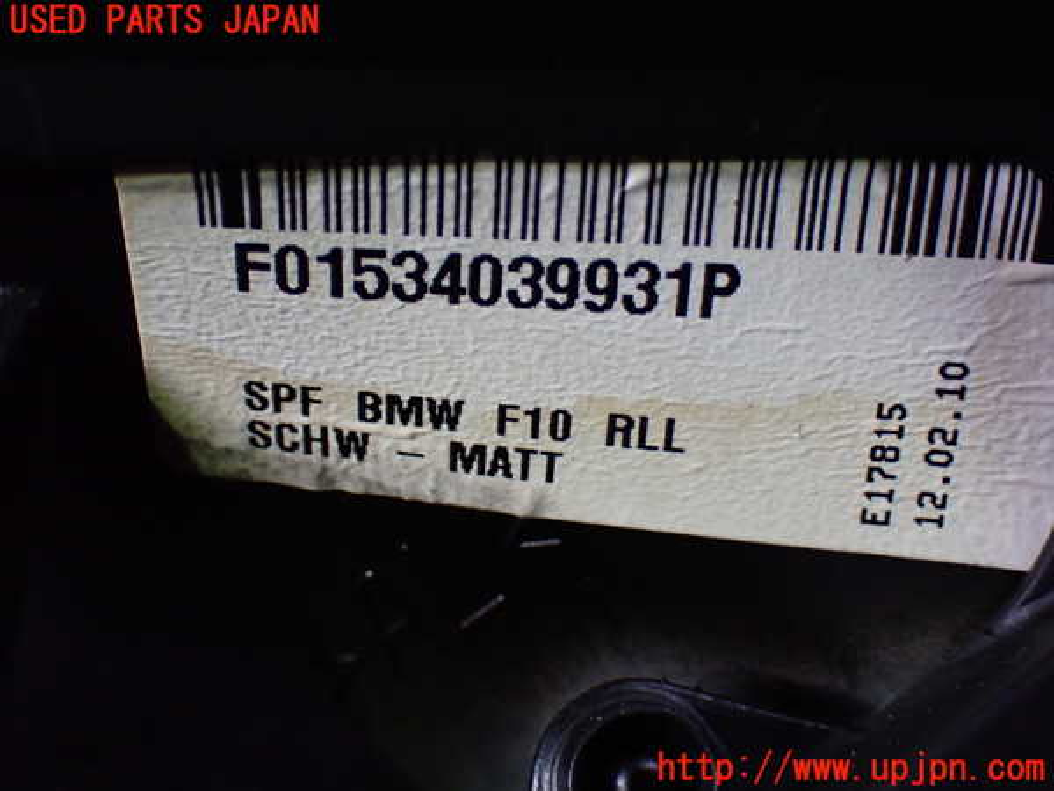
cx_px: 527
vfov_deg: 27.0
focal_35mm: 54
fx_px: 1644
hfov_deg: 35.5
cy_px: 396
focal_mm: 9.65
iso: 800
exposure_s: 1/50
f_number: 3.3
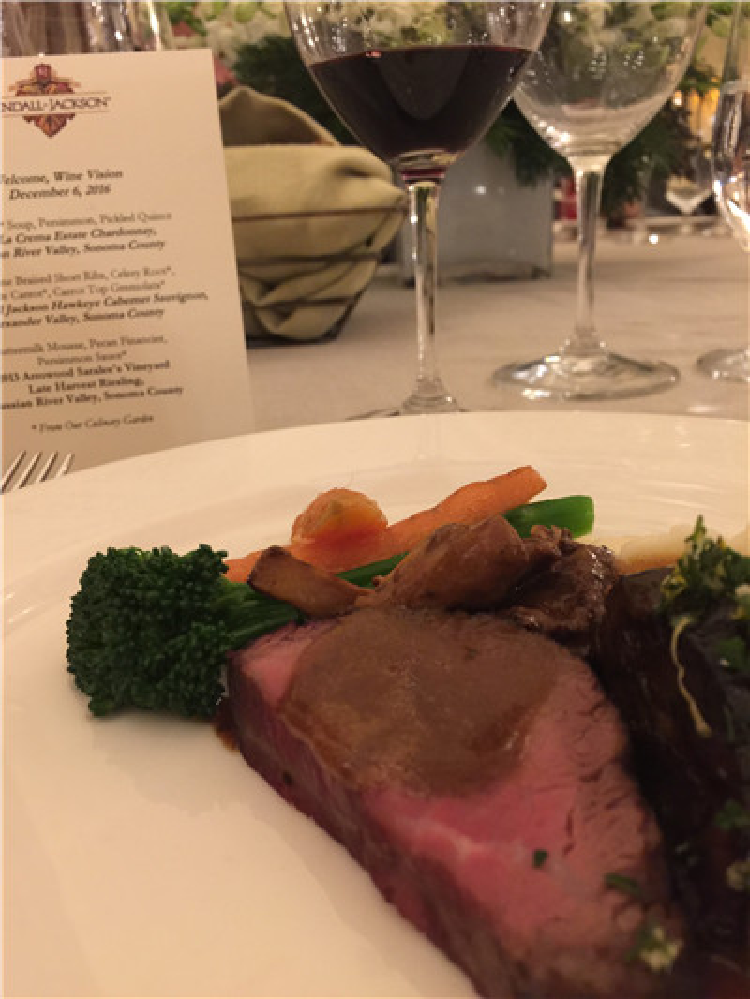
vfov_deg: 61.6
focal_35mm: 29
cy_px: 500
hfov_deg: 48.2
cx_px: 375
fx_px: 837
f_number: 2.2
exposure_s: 1/4
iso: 100
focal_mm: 4.15
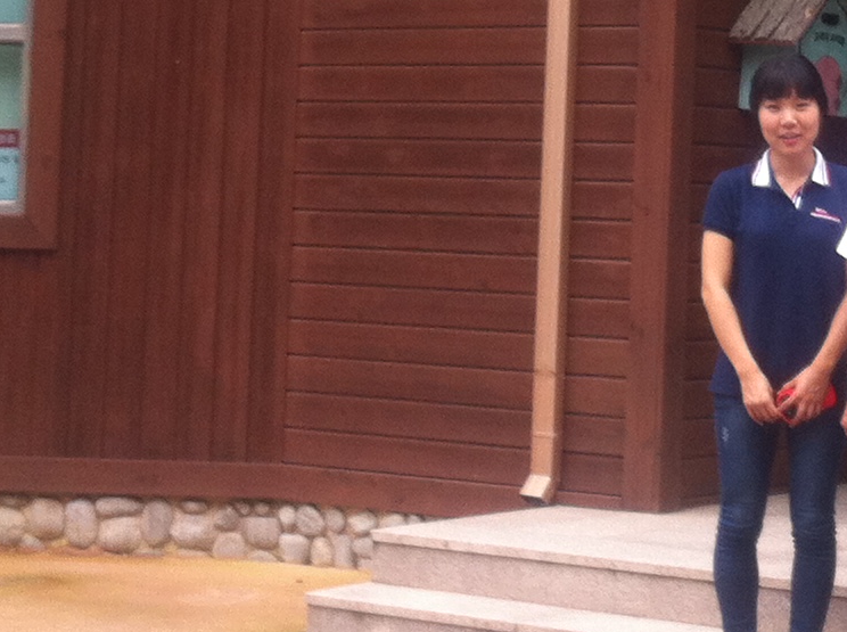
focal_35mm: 122
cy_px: 36
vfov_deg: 12.0
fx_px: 2979
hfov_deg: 15.9
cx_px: 849
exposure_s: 1/171
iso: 80
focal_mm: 3.85
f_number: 2.8
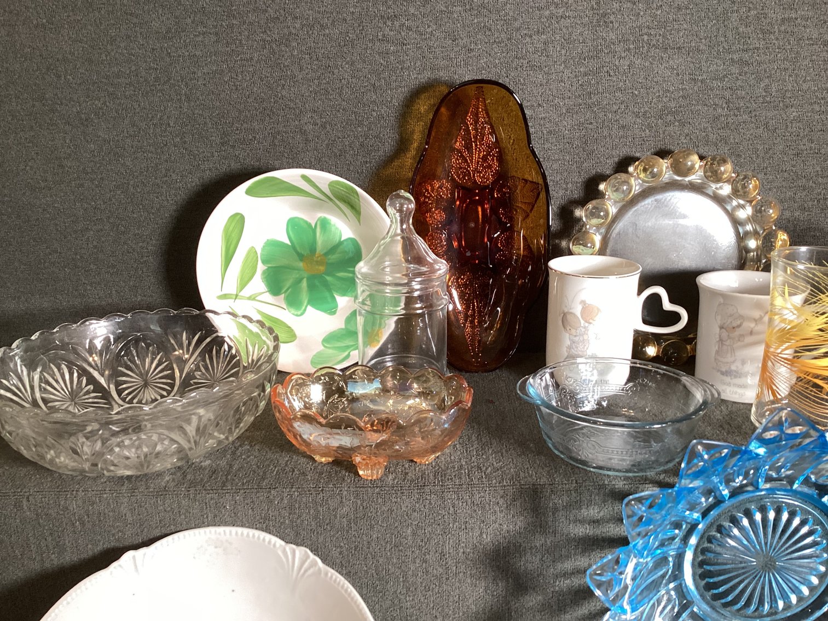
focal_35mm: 31
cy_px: 310
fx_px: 742
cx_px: 414
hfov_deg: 58.3
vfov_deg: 45.4
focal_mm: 3.3
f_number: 2.4
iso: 125
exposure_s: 1/60
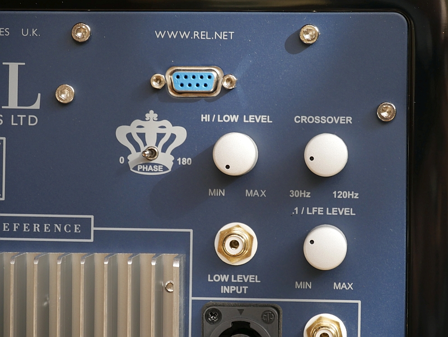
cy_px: 168
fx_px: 2512
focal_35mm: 194
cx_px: 224
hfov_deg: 10.2
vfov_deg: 7.7
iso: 640
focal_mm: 97
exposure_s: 1/250
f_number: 5.4
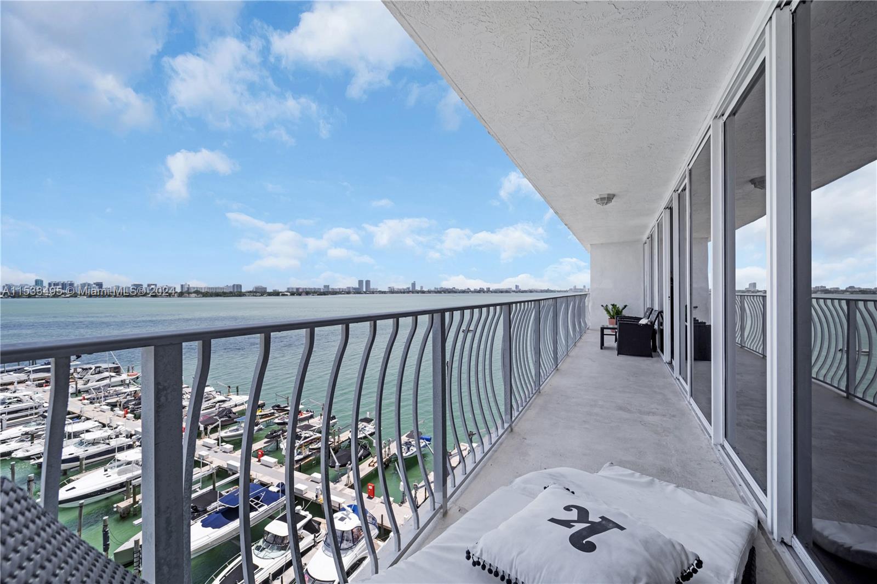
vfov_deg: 81.2
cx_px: 438
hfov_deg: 104.3
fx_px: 341
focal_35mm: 14
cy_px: 292
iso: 100
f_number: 8
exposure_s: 1/320
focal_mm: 14
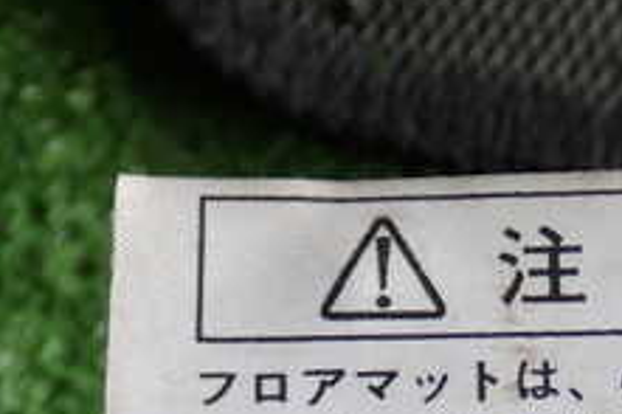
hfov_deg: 15.2
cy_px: 482
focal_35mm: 133
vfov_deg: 10.2
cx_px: 616
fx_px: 2296
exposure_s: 1/100
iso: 160
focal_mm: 8.4
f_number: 3.1
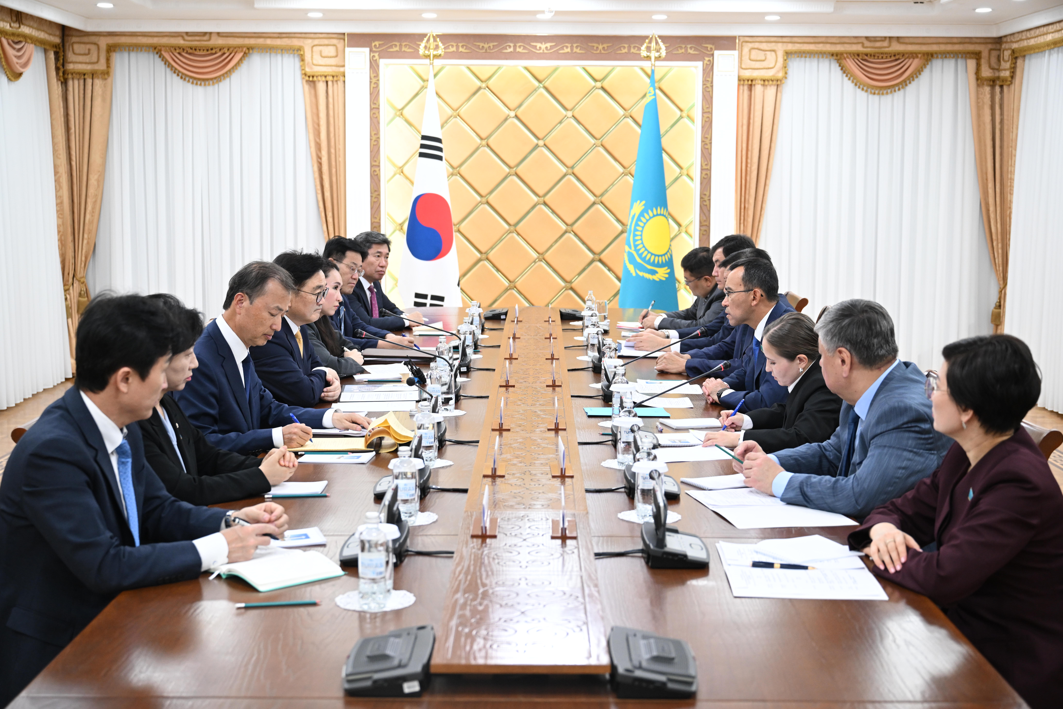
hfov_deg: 39.6
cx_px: 532
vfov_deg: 27.0
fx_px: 1476
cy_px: 354
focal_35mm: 50
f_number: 4
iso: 2000
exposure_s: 1/200
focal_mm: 50
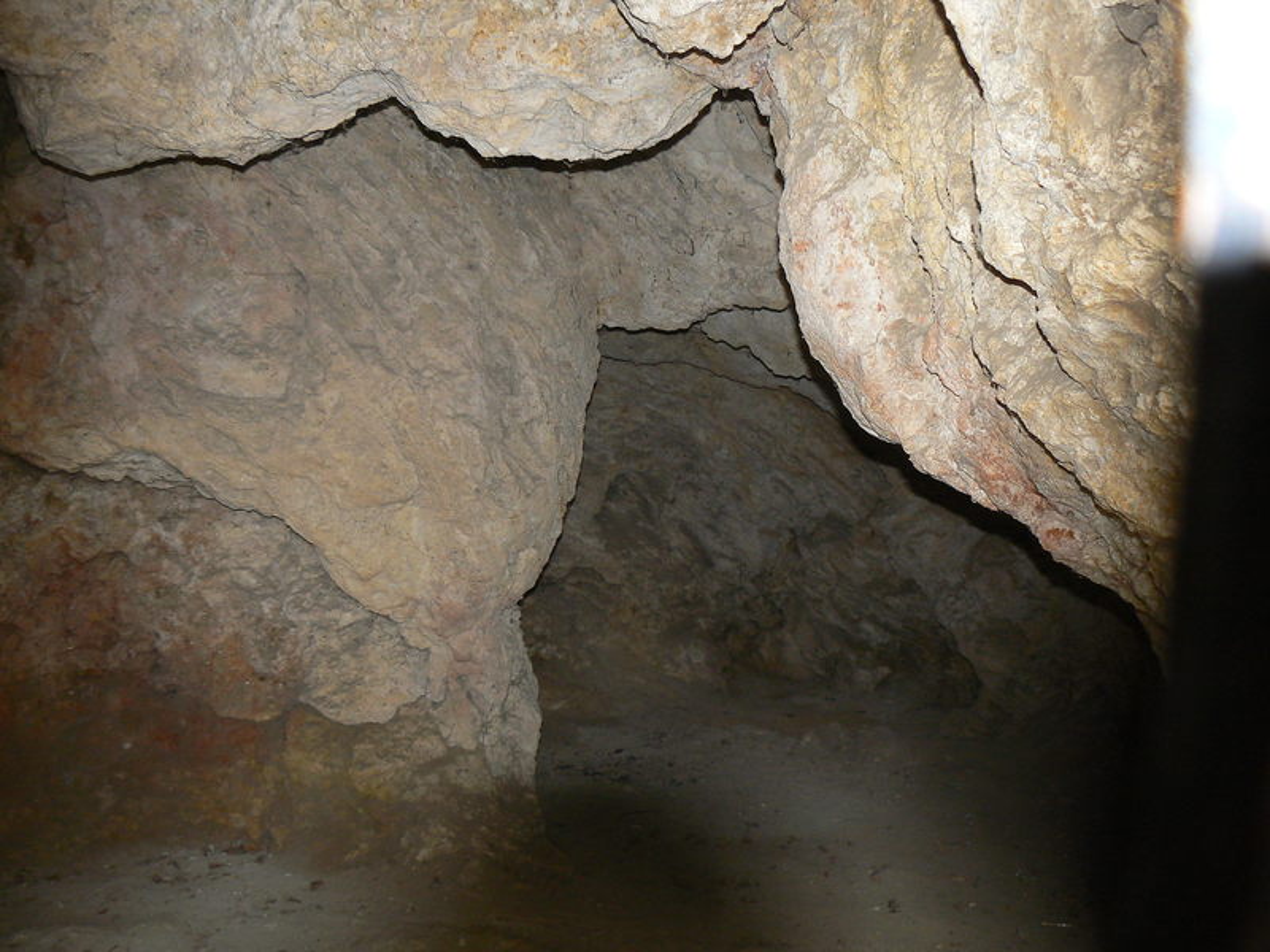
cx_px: 635
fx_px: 1321
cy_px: 476
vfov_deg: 39.7
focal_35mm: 36
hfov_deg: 51.4
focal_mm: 6
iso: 125
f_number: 2.8
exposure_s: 1/30
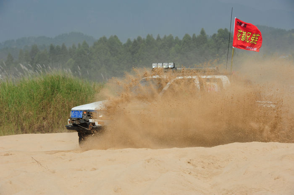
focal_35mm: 200
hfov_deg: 10.3
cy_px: 98
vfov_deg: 6.9
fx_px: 1631
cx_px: 147
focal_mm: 200
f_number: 16
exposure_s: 1/400
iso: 400
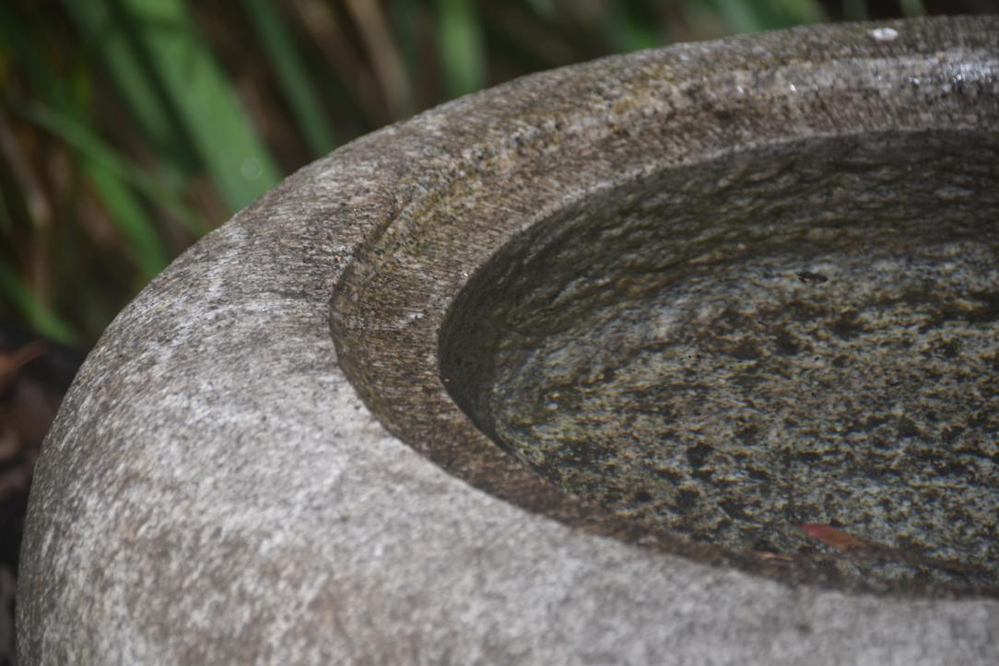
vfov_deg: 5.0
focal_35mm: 278
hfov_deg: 7.4
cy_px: 333
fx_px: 7701
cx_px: 500
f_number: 6.3
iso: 220
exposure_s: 1/500
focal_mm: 185
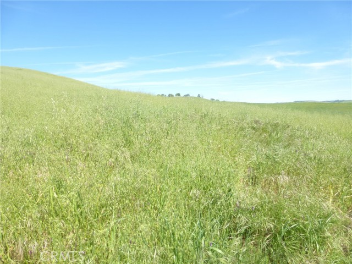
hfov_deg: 71.6
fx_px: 244
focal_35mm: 24
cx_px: 176
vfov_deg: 56.8
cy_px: 132
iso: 100
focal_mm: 4.3
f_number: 4
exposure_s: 1/500
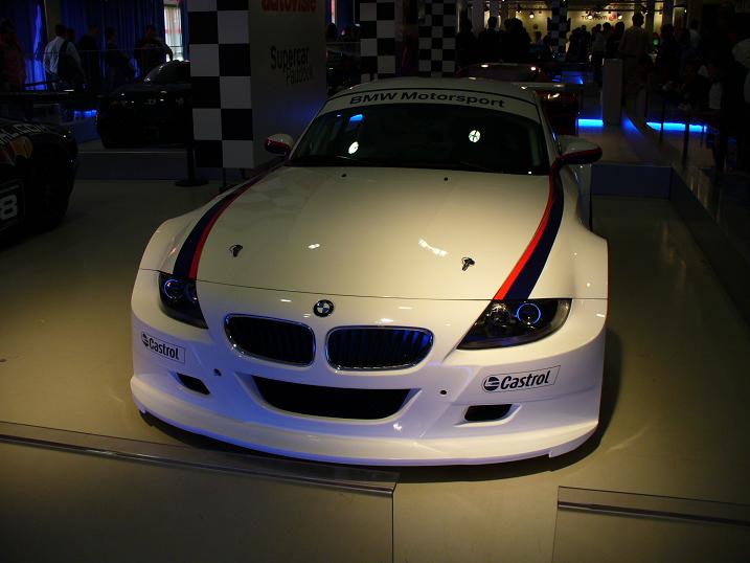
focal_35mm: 37
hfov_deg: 50.1
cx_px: 375
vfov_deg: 38.7
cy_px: 282
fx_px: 802
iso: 80
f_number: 2.8
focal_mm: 6.1
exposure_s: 1/125
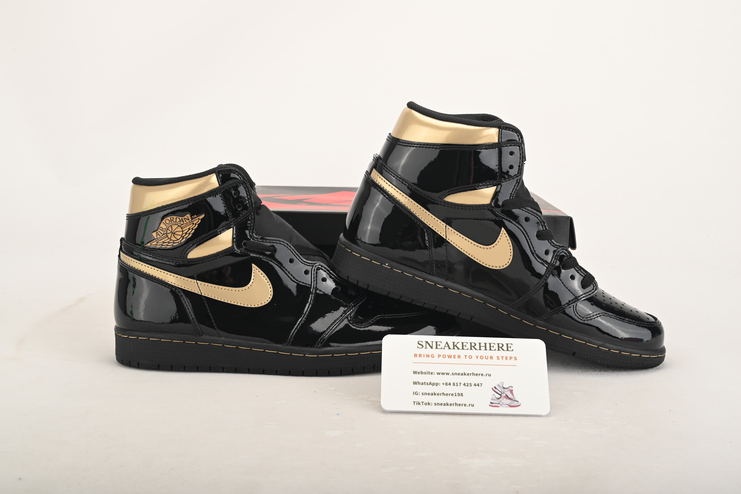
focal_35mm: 46
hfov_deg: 42.7
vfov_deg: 29.3
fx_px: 947
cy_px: 247
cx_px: 370
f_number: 11
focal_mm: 46
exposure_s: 1/200
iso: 100
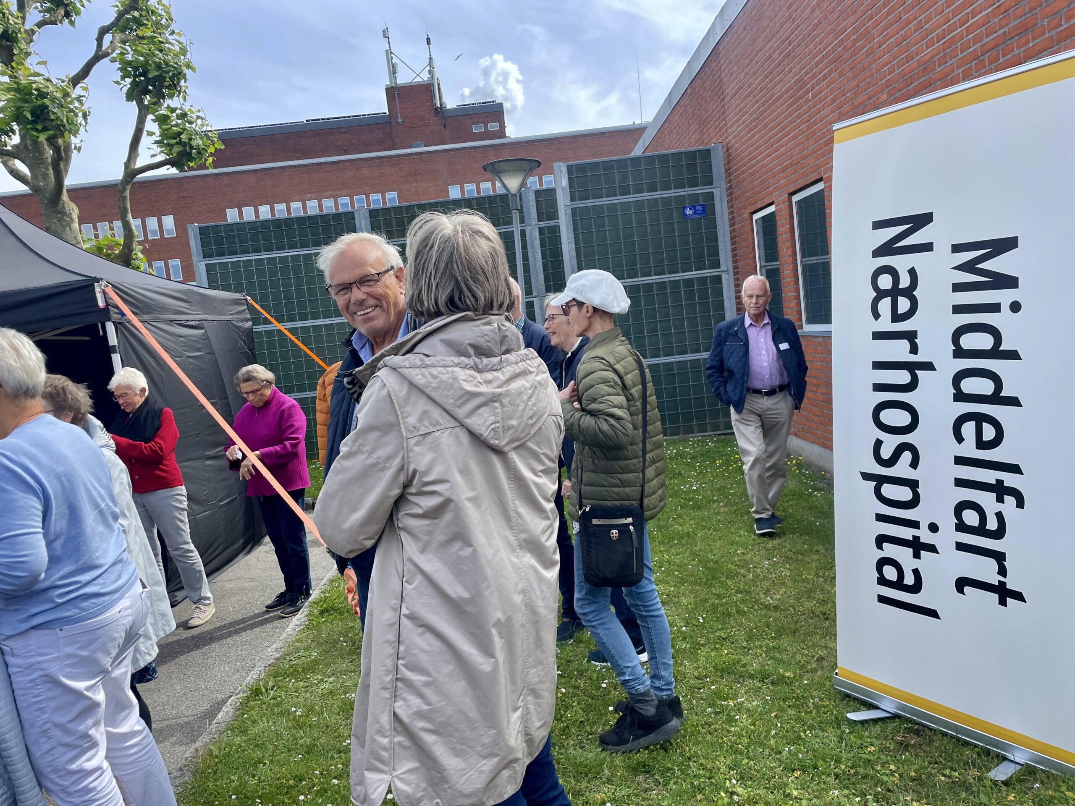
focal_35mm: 26
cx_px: 538
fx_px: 807
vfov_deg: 53.1
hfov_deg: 67.3
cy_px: 403
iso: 32
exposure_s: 1/988
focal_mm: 4.2
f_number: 1.6
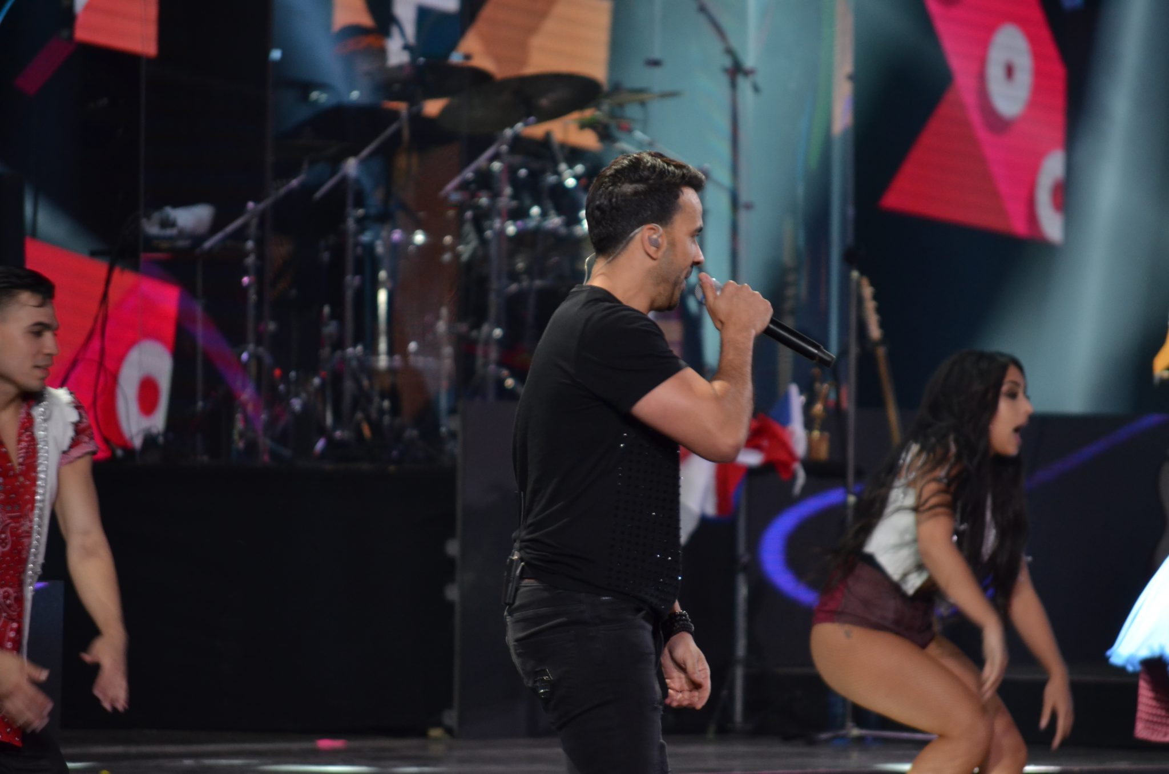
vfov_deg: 4.6
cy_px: 387
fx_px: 9720
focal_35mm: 300
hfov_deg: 6.9
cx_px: 584
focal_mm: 200
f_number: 5.6
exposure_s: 1/125
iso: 800
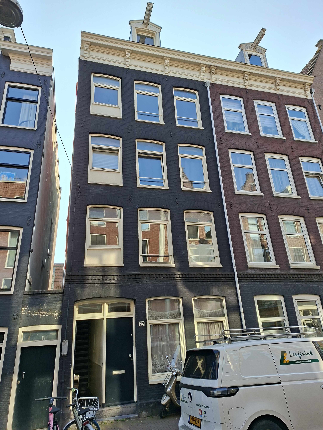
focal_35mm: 23
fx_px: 286
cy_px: 215
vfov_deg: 73.9
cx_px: 162
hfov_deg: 58.9
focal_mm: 5.54
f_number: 1.8
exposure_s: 1/691
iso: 50
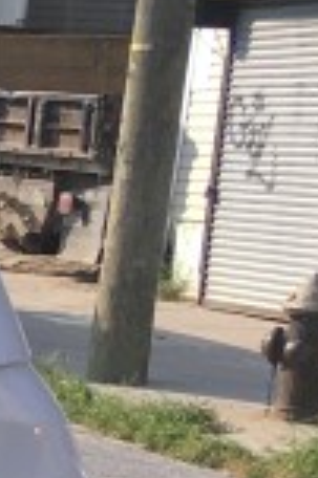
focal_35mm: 203
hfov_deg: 5.7
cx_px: -1023
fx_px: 2696
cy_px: 421
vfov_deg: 10.1
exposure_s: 1/761
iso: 25
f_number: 2.2
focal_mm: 4.15
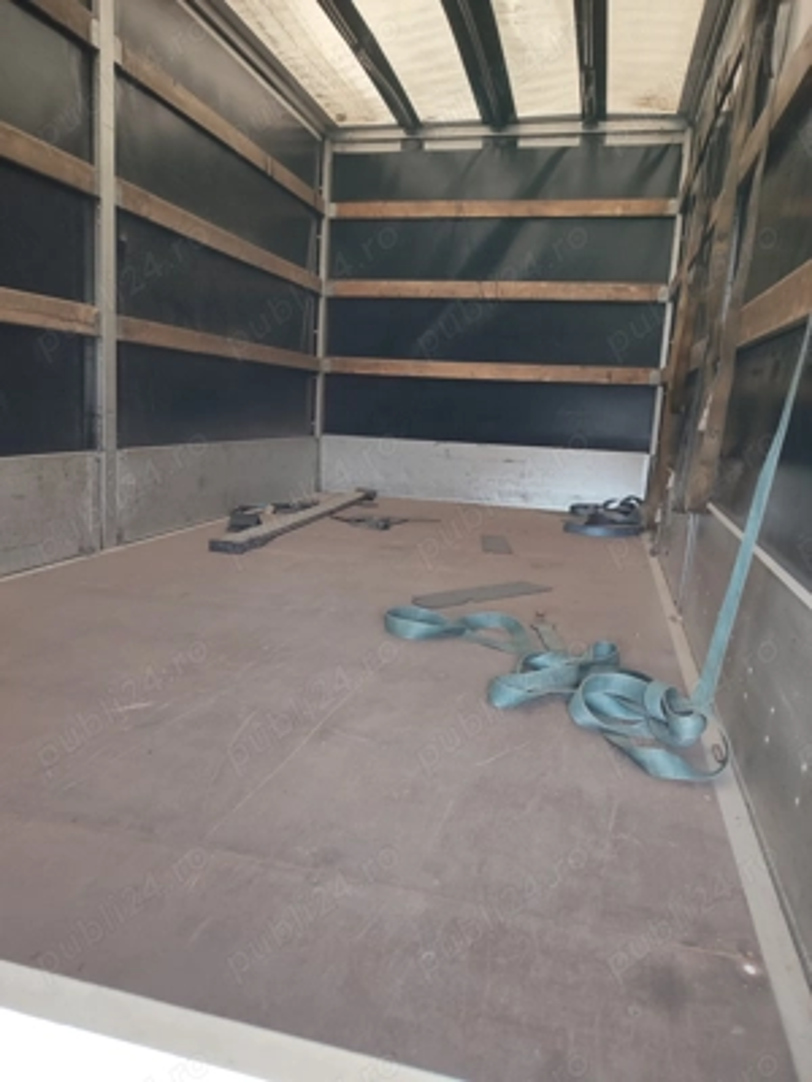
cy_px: 541
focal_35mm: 24
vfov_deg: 71.6
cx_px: 406
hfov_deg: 56.8
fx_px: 751
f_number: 1.89
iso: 135
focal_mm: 5.89
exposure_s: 1/33
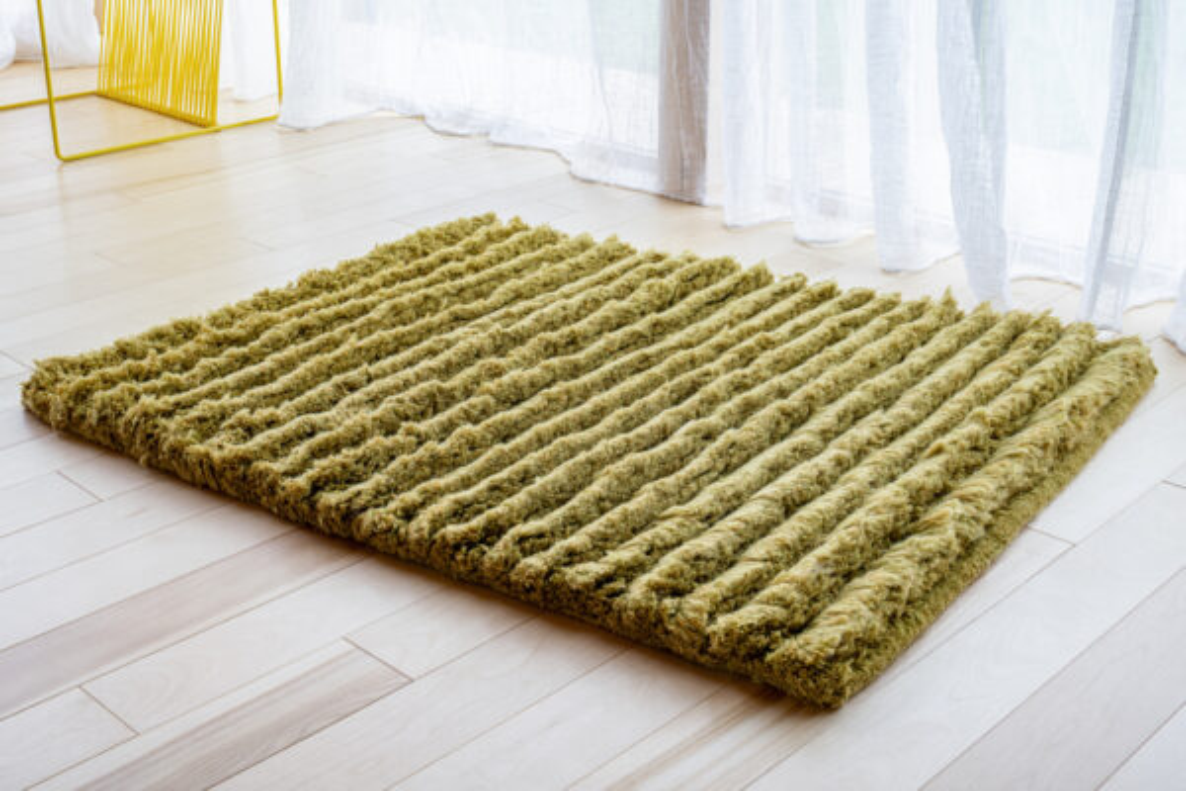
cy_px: 396
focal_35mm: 45
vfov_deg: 29.9
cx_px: 593
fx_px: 1482
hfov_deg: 43.6
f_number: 22
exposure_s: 1/3
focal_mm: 45
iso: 400
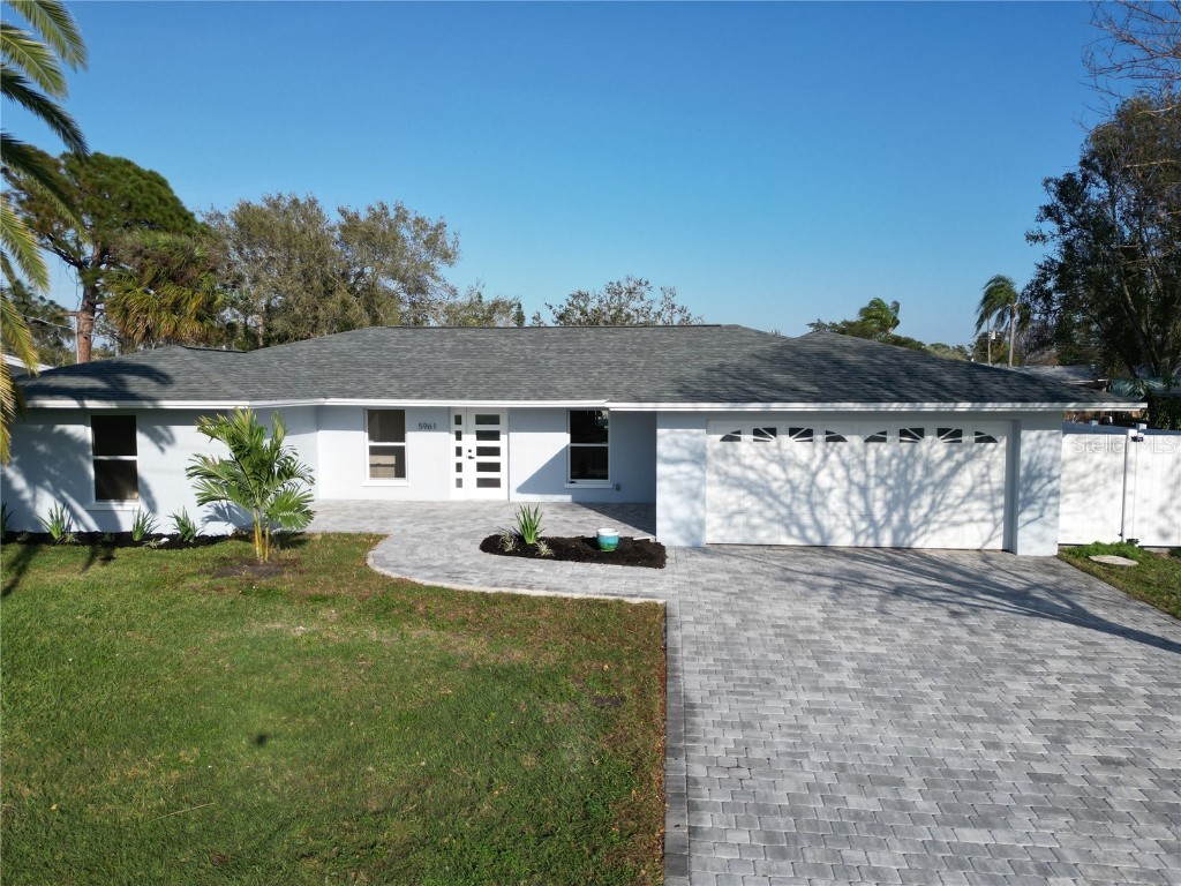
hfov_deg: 71.6
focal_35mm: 24
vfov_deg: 56.8
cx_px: 590
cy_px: 443
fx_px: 819
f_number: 1.7
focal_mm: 6.72
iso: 130
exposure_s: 1/3200
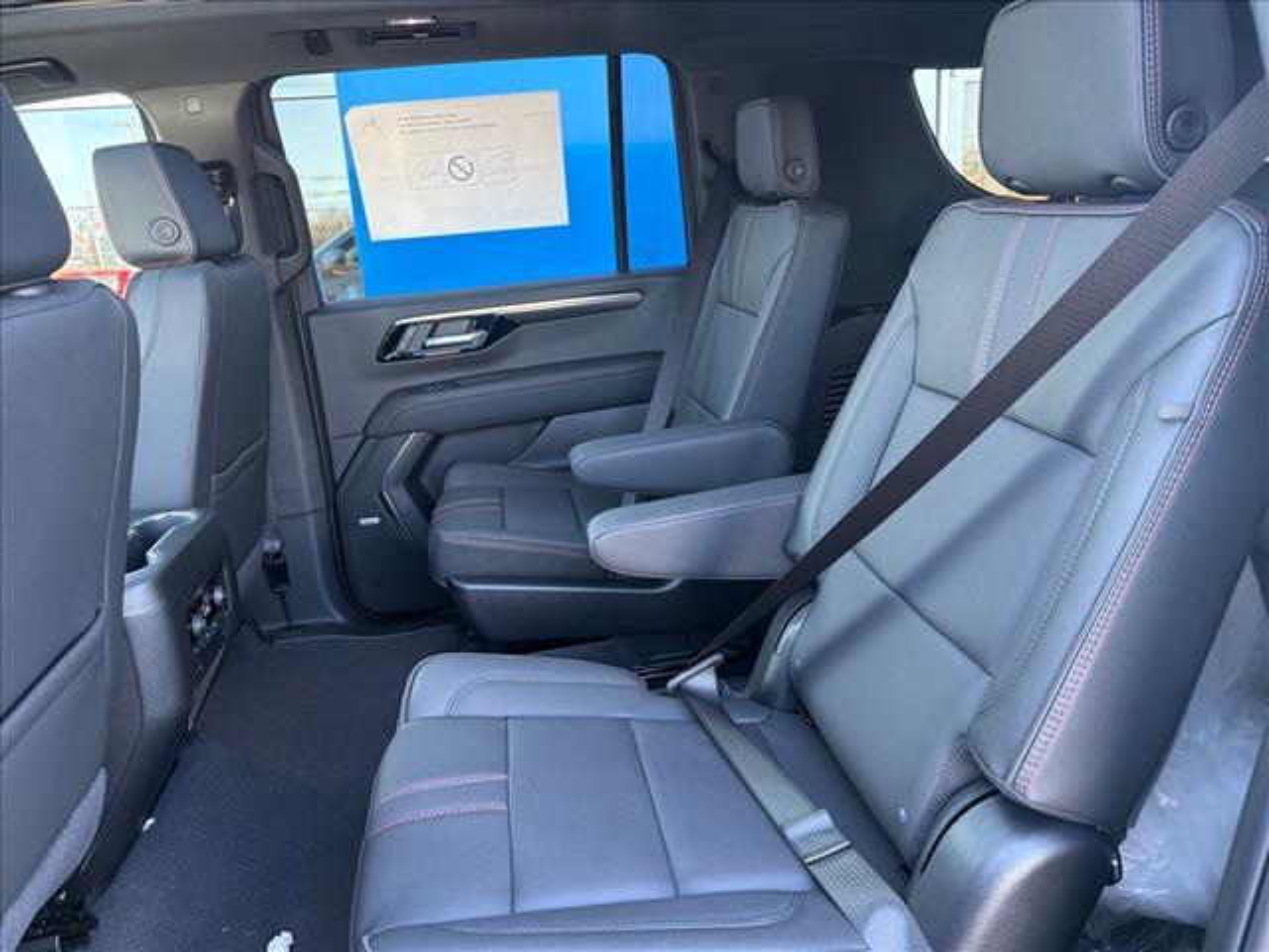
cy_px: 476
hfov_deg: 71.6
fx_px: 880
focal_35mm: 24
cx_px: 634
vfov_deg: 56.8
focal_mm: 6.76
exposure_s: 1/60
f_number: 1.78
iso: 200
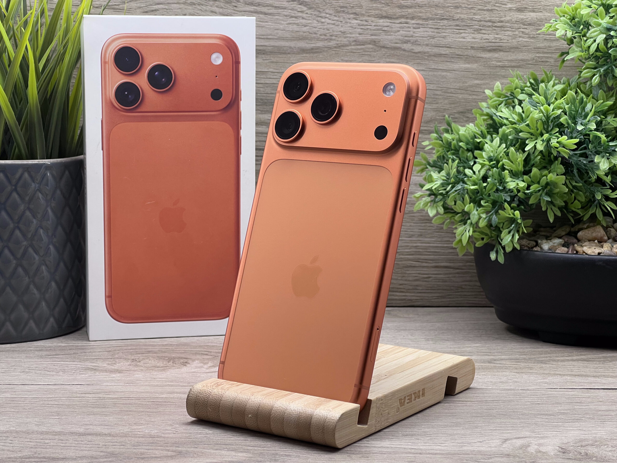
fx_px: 1372
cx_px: 308
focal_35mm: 77
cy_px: 232
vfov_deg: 19.1
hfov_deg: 25.3
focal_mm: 9
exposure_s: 1/100
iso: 80
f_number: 2.8
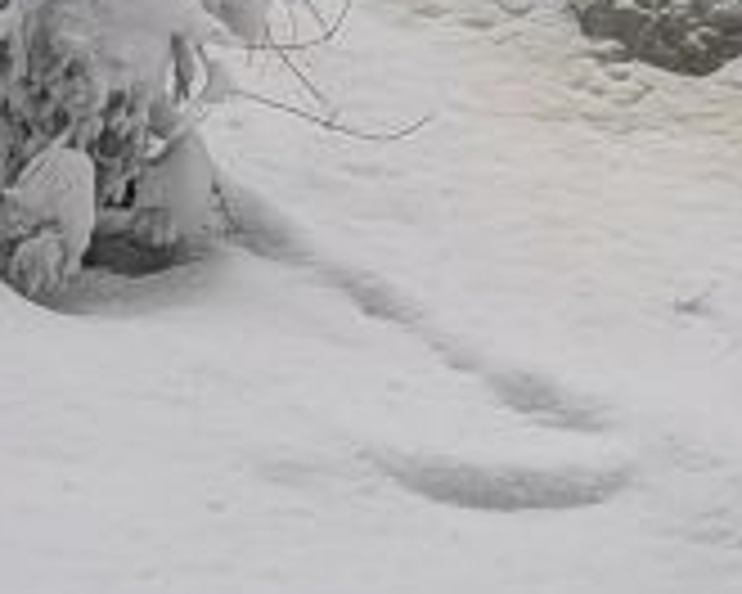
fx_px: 3360
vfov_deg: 9.2
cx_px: 513
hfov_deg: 12.6
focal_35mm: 153
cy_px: -760
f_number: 1.7
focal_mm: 4.53
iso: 22
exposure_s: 1/306
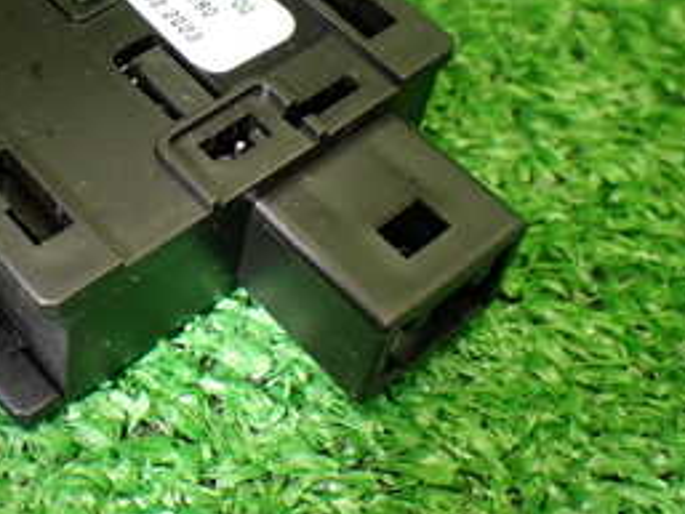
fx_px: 1386
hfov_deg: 27.0
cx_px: 96
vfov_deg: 20.6
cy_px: 56
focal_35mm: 70
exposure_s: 1/125
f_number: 2.3
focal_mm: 5.4
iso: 320
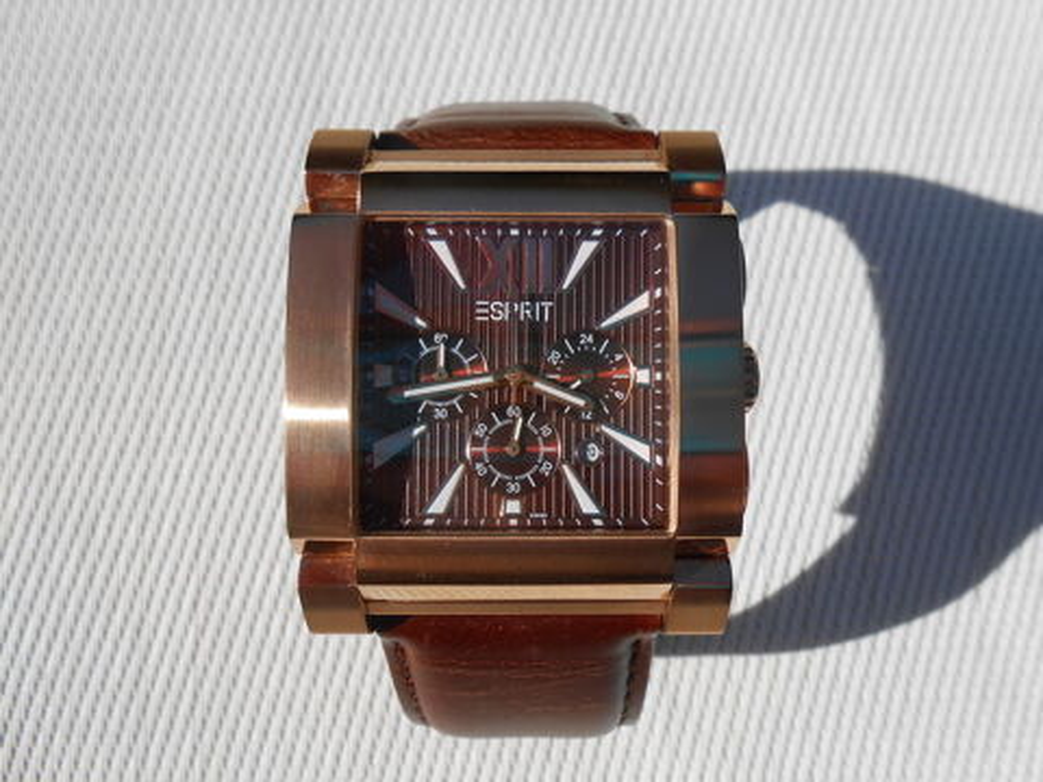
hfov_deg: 67.3
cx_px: 522
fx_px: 783
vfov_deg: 53.1
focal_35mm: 26
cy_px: 391
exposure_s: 1/1250
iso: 80
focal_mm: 4.6
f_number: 3.5
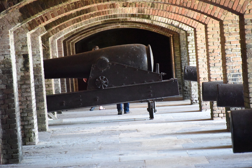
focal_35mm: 250
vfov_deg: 5.5
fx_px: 1750
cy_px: 84
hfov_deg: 8.2
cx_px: 126
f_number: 6.3
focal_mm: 250
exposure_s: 1/500
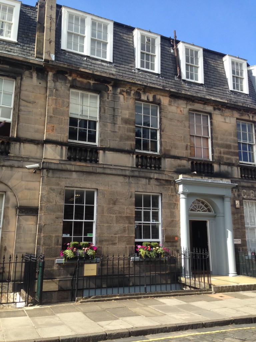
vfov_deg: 55.4
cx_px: 128
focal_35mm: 33
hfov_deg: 42.9
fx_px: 325
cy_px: 171
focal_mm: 4.12
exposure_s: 1/695
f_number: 2.4
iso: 50
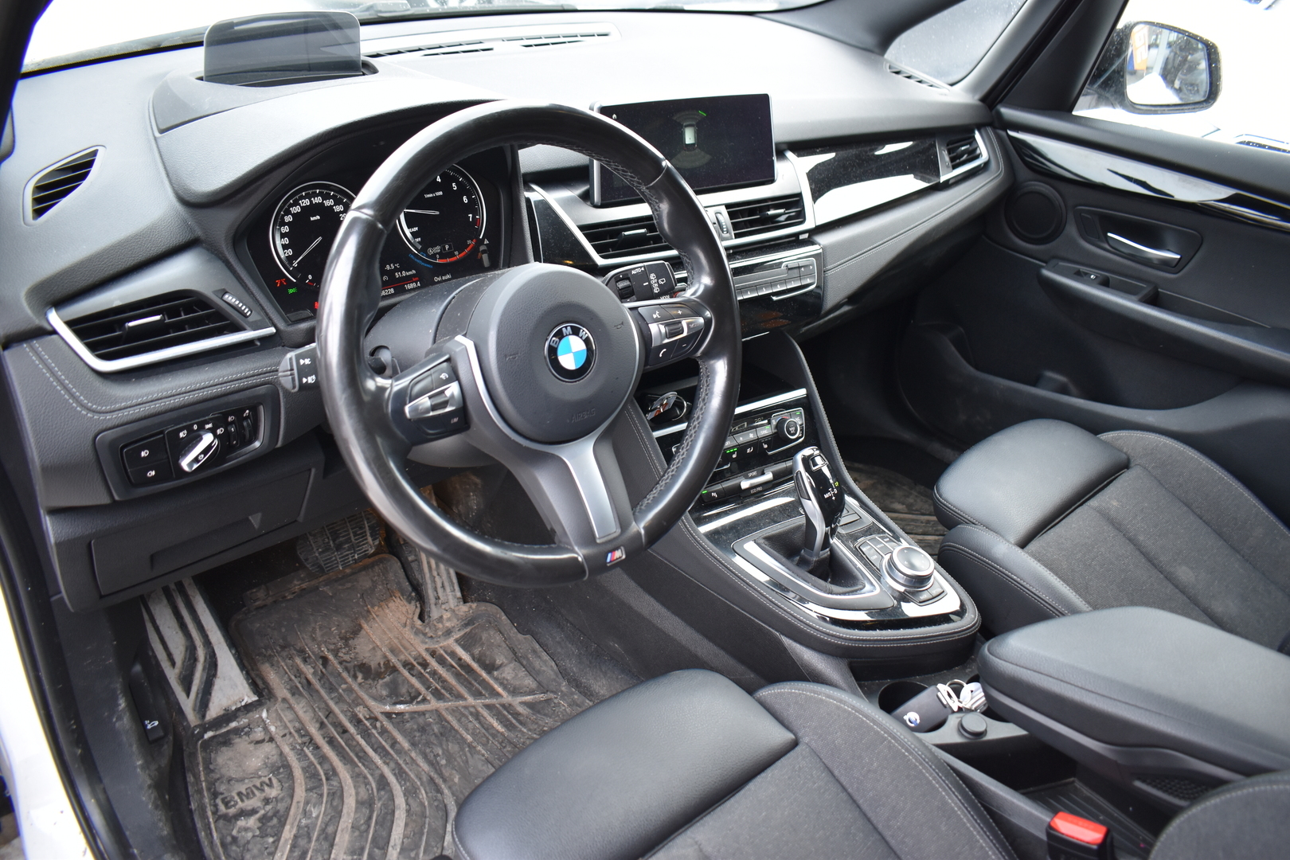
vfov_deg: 47.9
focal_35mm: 27
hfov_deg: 67.4
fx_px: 967
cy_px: 430
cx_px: 645
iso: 640
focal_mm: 18
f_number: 4
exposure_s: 1/60
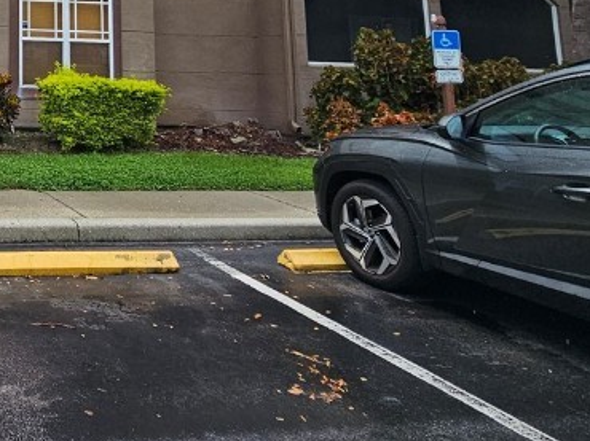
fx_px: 613
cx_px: -115
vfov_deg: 34.5
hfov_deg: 38.4
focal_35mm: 36
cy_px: -37
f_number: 2.2
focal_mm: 2.2
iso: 50
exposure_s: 1/1399
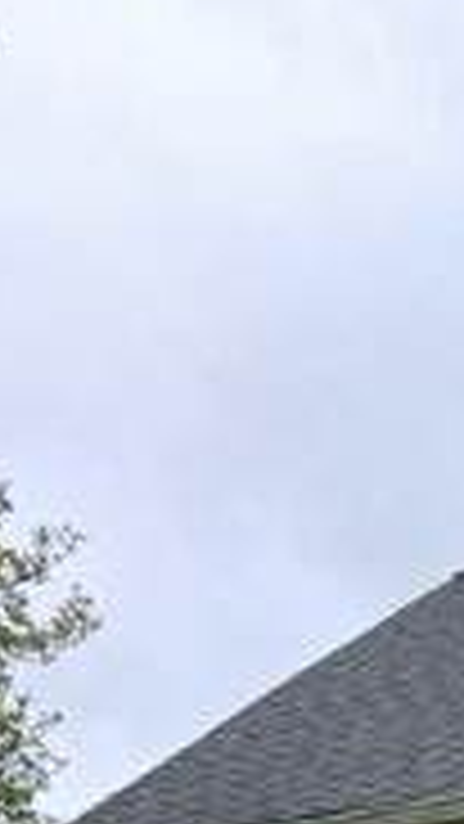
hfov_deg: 9.4
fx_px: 2602
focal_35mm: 119
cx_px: 987
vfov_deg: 15.6
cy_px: 1463
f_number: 1.8
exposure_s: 1/452
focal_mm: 3.98
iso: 20
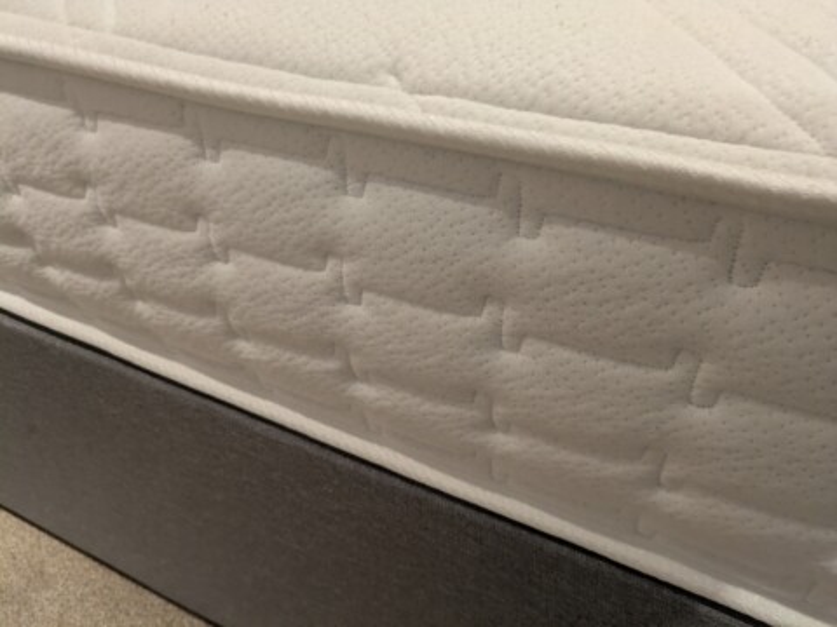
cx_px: 418
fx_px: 604
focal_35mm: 25
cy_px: 314
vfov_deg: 54.9
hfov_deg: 69.4
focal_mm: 5.43
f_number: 1.89
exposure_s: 1/100
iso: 296
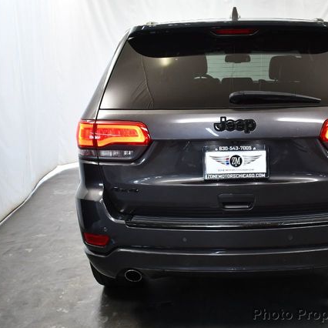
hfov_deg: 36.1
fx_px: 493
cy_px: 164
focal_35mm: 46
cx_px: 241
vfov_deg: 36.8
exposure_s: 1/125
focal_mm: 18
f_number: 3.5
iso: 900
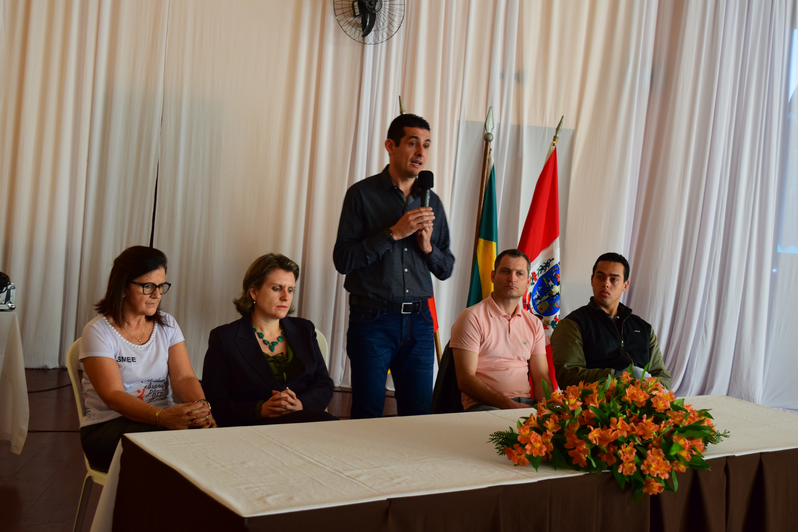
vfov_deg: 28.9
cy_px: 266
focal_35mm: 46
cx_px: 399
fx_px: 1031
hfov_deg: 42.3
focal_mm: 31
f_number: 6.3
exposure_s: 1/15
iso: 900
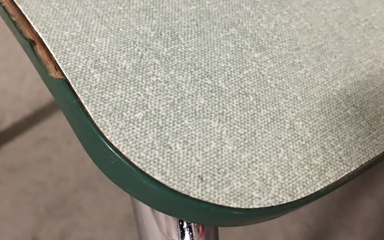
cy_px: 51
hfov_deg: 41.7
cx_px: 162
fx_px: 502
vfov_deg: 26.4
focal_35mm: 48
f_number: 2.2
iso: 100
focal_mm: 4.15
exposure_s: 1/4
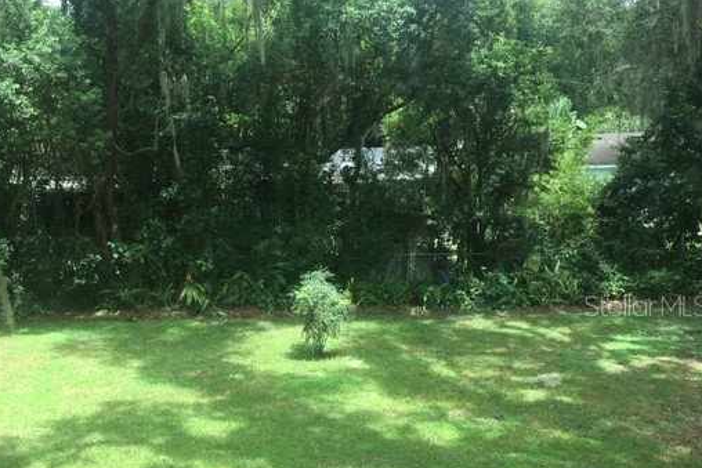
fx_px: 741
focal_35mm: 38
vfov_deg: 34.8
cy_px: 305
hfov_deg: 50.3
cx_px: 272
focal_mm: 4.15
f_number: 2.2
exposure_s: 1/120
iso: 25
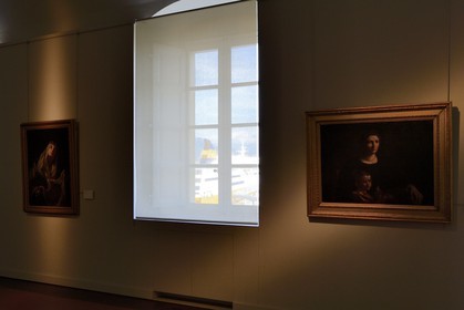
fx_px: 413
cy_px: 155
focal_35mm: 32
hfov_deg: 58.7
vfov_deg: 41.2
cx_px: 232
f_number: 5
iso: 800
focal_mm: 32
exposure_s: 1/200
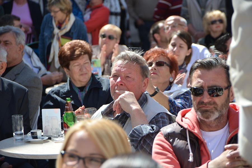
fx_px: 840
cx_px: 126
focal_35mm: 120
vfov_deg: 11.4
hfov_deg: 17.1
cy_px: 84
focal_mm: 120
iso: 400
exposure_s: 1/1000
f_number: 5.6
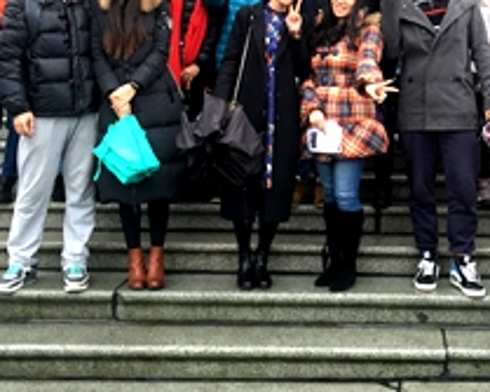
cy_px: 49
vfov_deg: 24.3
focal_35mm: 61
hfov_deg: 30.2
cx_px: 392
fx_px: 884
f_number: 2.2
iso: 32
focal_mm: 4.15
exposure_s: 1/15
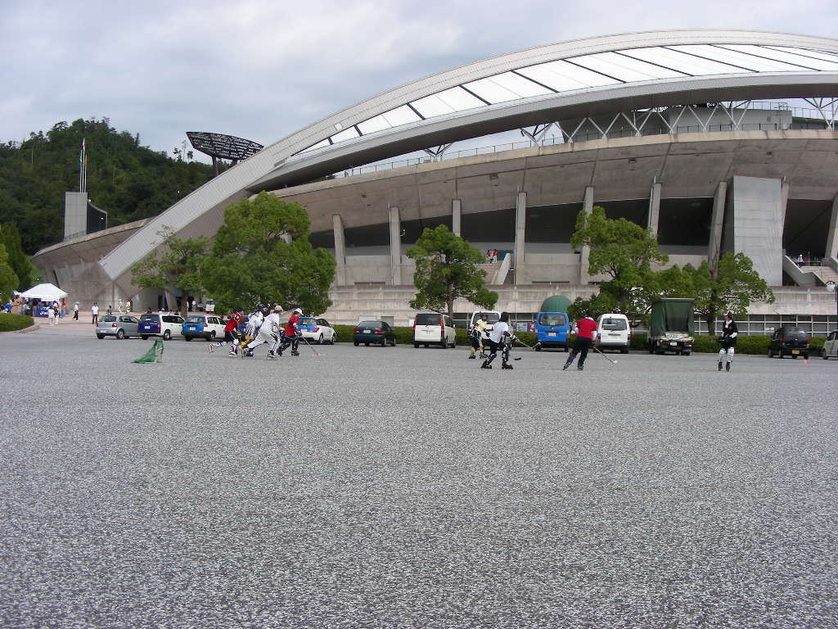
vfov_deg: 37.7
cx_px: 419
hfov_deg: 49.0
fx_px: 920
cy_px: 314
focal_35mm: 38
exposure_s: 1/548
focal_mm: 6.3
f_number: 4
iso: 50
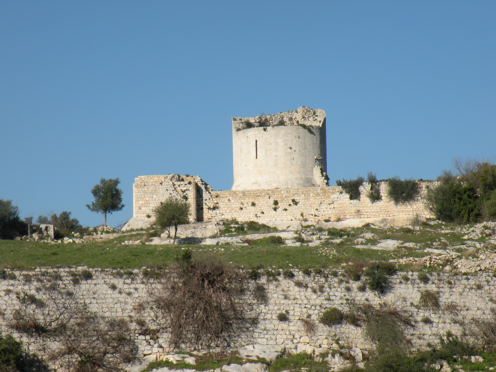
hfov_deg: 14.0
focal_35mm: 141
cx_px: 248
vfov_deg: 10.5
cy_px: 186
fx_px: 2020
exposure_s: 1/306
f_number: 8
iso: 64
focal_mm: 25
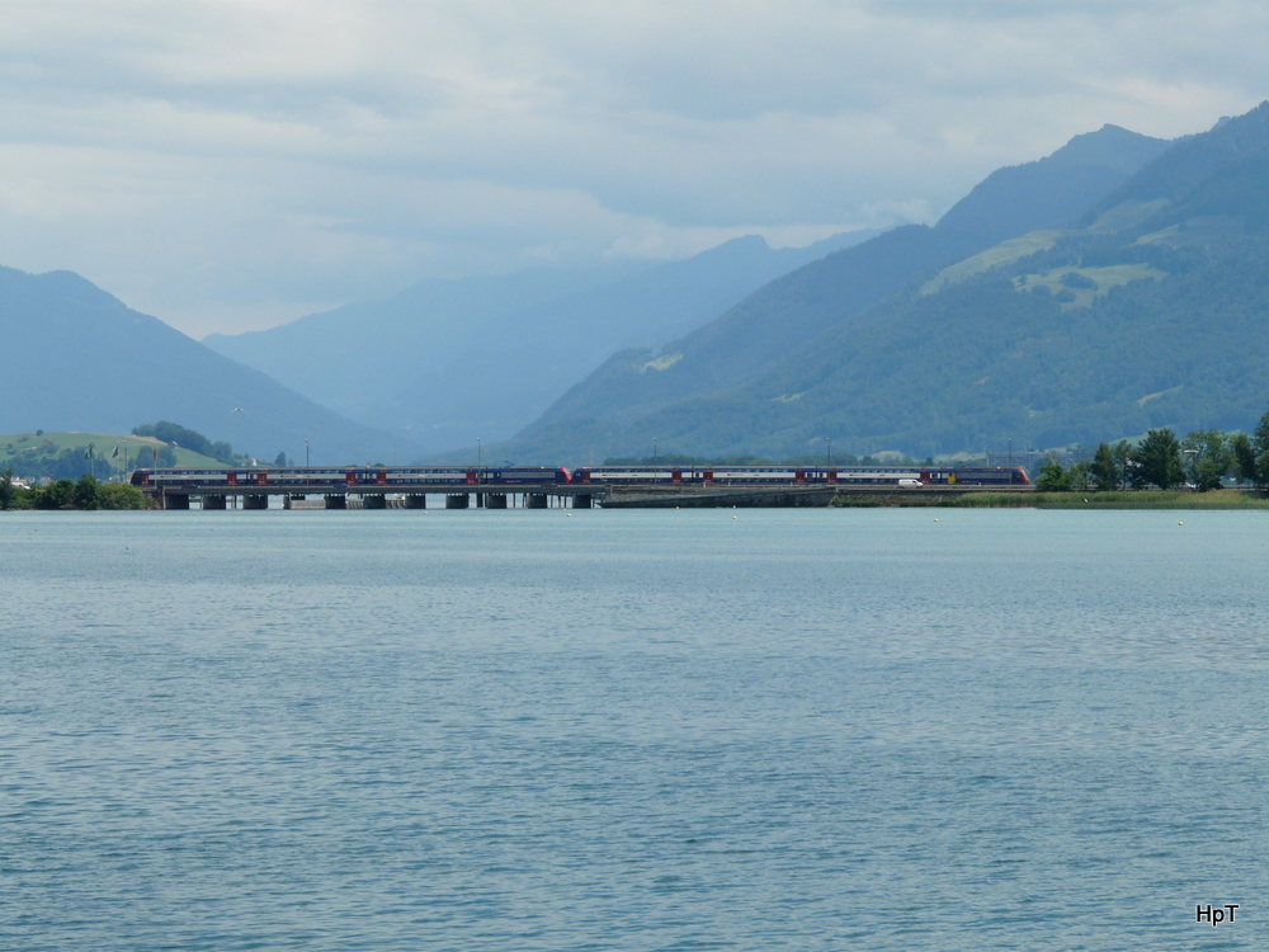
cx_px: 634
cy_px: 476
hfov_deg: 12.8
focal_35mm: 154
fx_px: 5646
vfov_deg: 9.6
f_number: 7.1
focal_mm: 25.3
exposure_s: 1/400
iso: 100
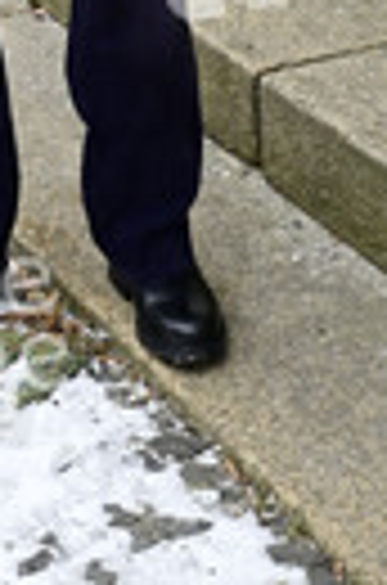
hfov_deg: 12.6
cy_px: -310
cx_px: -32
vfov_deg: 17.2
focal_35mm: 107
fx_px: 1727
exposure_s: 1/200
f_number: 6.3
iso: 640
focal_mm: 34.5
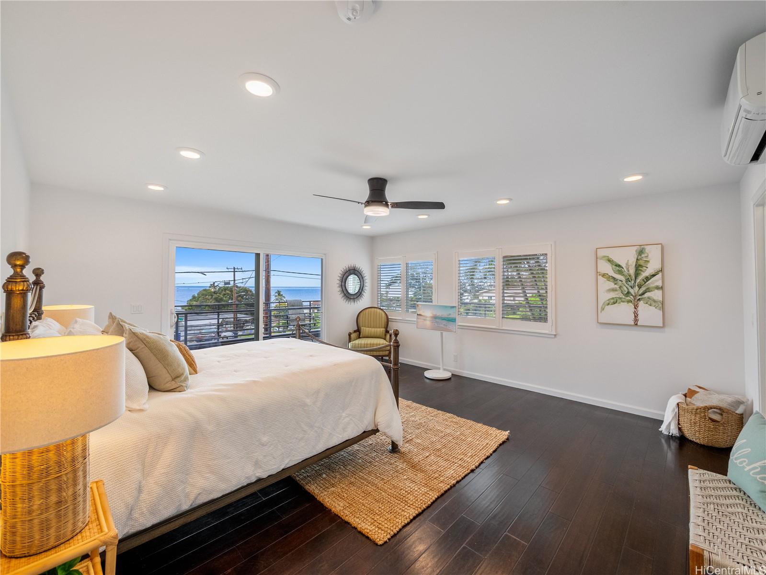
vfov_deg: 85.7
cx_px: 383
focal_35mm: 14
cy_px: 288
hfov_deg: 102.1
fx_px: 310
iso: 1250
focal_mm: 7
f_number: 4
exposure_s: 1/2500
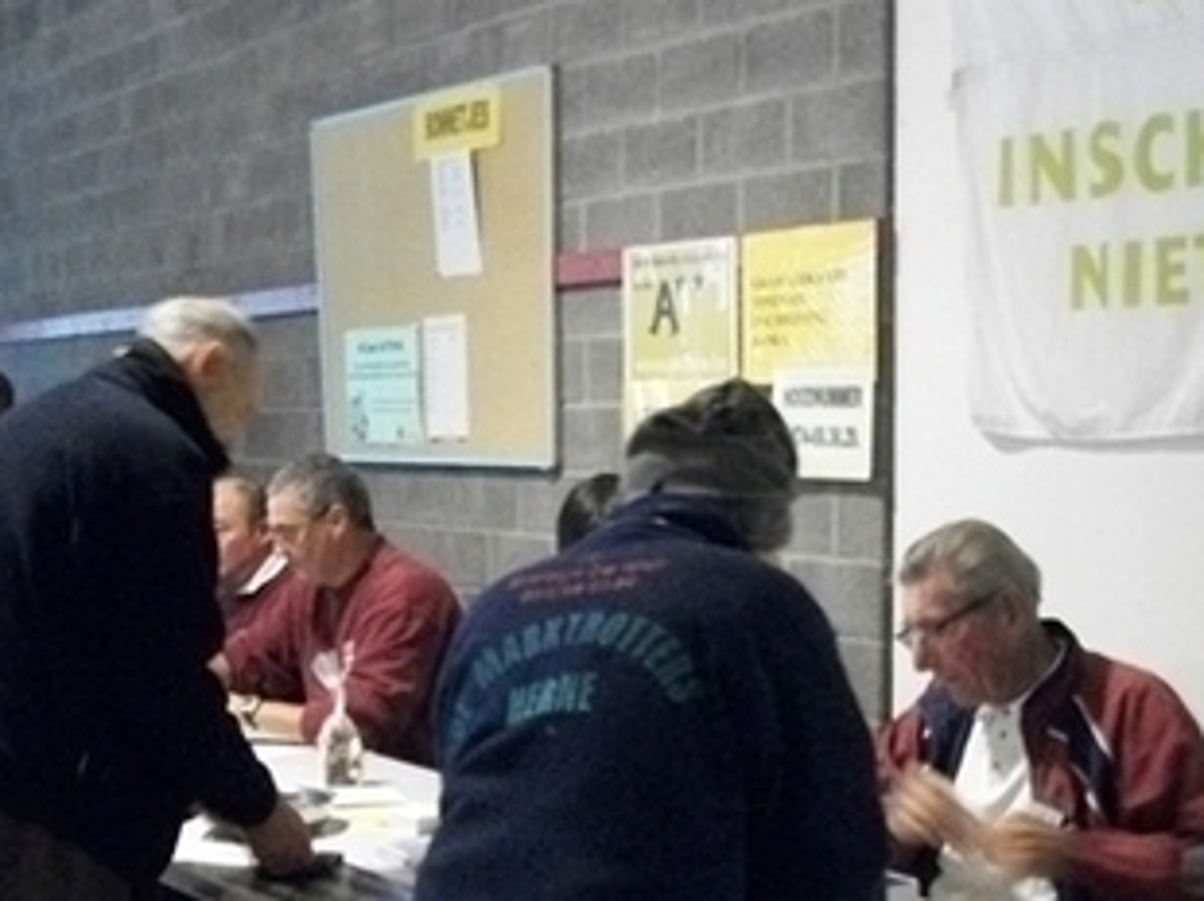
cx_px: 649
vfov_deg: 23.2
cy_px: 757
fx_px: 2155
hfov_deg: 31.2
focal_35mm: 62
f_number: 2.9
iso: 640
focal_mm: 5.7
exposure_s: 1/10
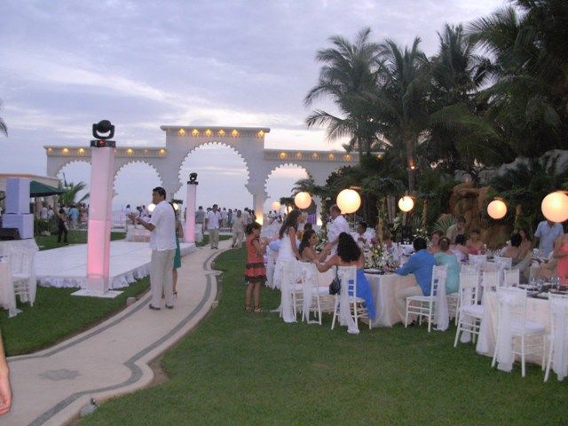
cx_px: 284
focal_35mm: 38
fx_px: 624
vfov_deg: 37.7
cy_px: 213
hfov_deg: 49.0
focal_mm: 6.3
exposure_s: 1/114
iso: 400
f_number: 2.9
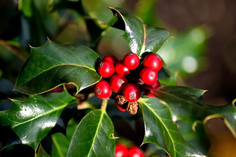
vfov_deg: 4.6
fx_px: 1967
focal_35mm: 300
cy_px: 78
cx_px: 118
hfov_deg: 6.9
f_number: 4.8
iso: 720
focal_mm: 200
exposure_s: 1/1000
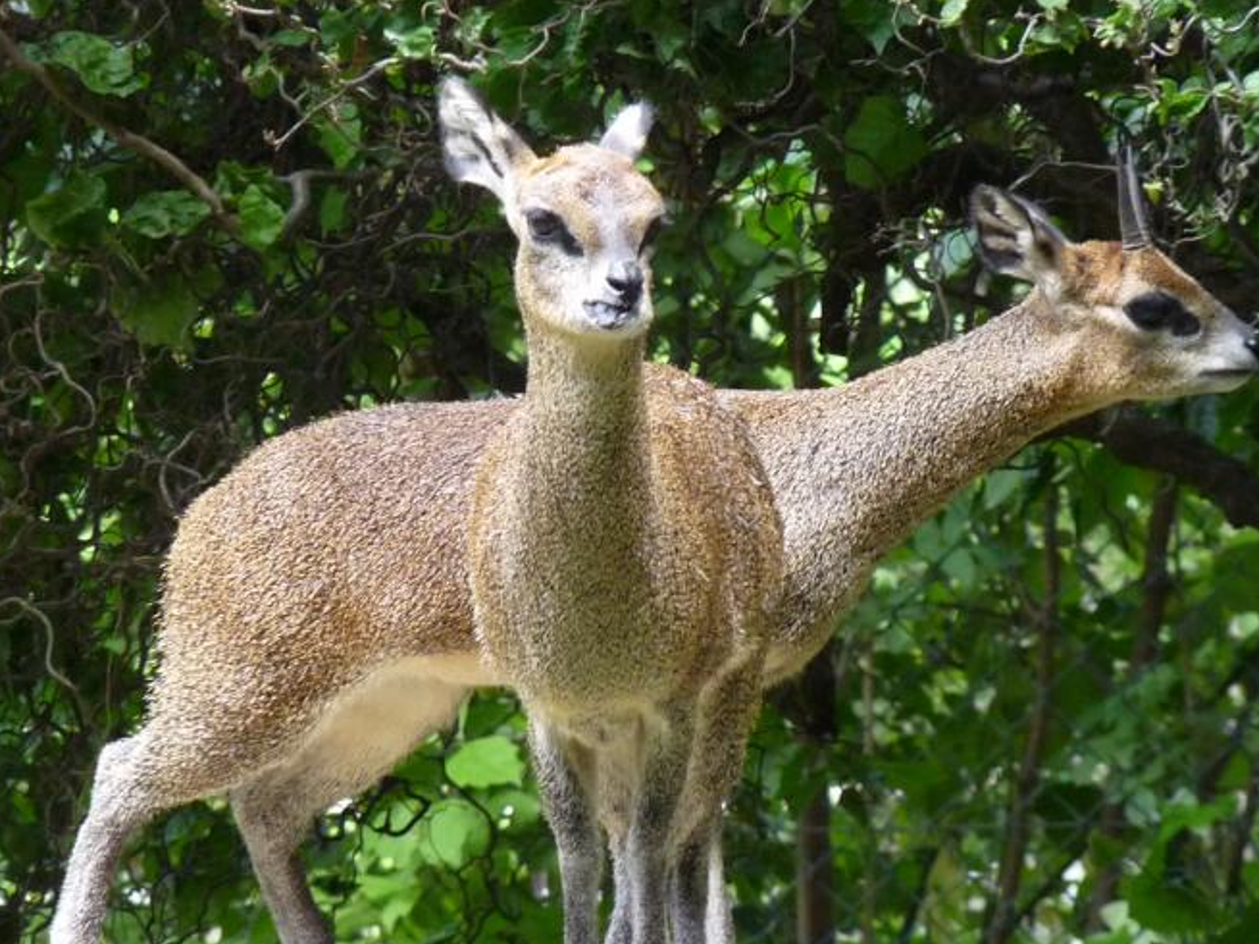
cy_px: 511
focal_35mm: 509
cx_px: 630
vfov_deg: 2.9
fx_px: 18506
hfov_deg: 3.9
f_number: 3.7
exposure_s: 1/160
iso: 320
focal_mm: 52.7
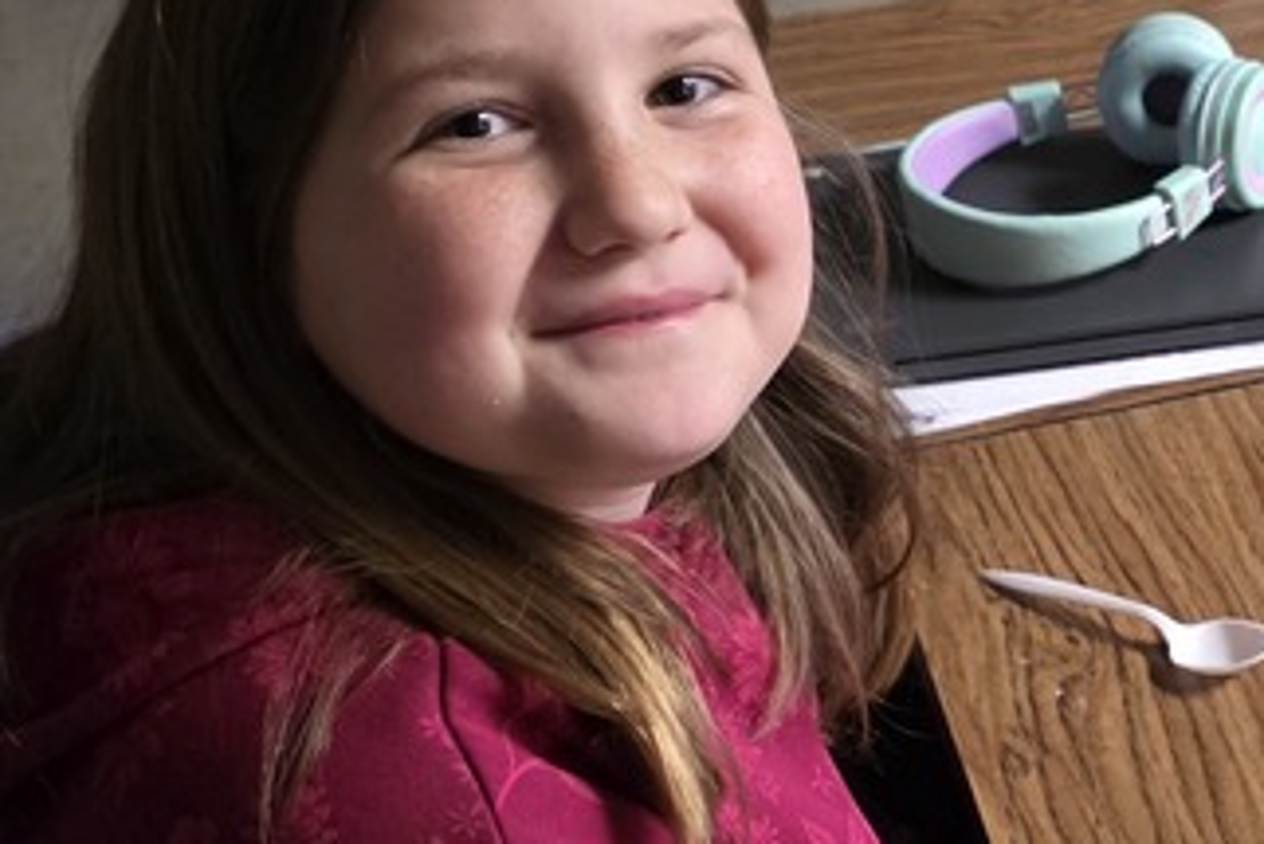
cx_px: 1162
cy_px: 467
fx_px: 2670
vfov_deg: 18.0
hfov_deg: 25.7
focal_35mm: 76
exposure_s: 1/60
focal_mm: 6.3
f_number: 1.7
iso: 2000
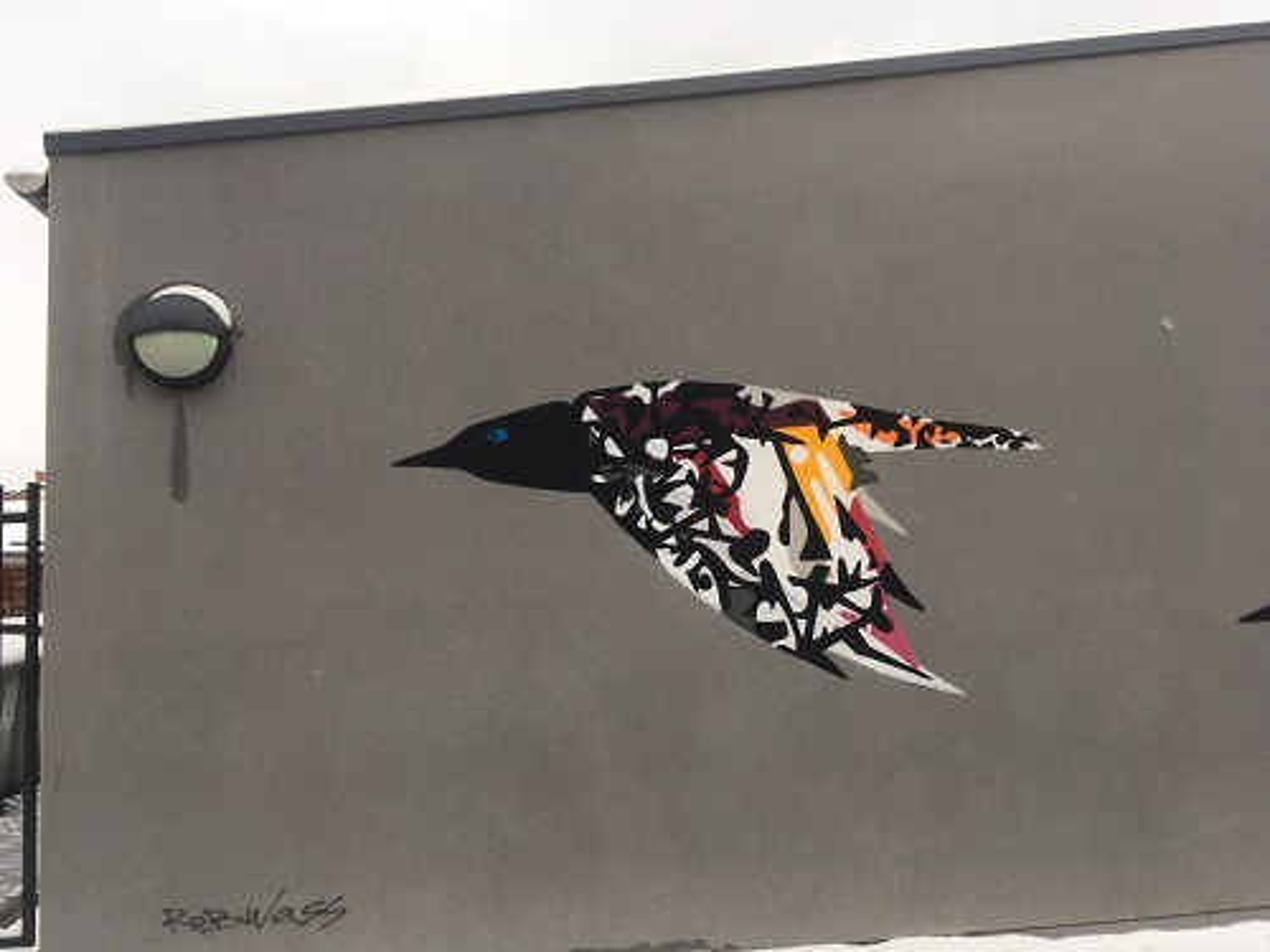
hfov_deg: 61.7
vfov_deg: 48.2
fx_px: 1064
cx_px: 635
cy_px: 476
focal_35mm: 29
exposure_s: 1/356
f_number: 2.2
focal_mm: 4.15
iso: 25
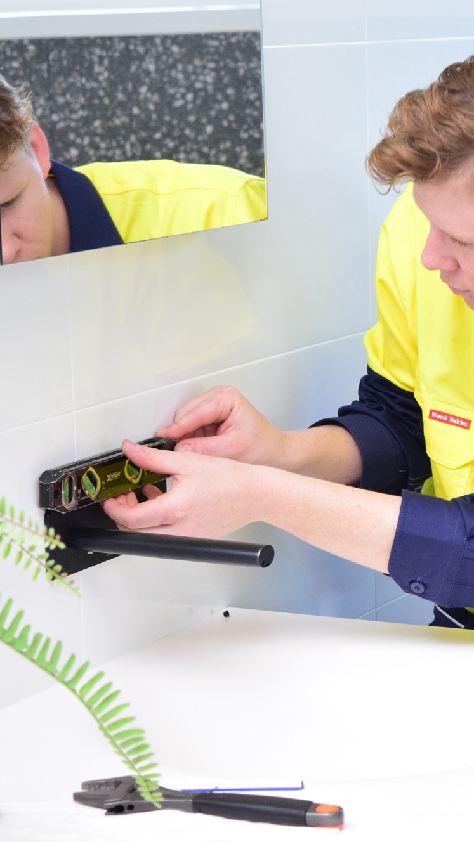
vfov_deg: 17.4
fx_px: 2748
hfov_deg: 9.8
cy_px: 421
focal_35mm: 123
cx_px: 509
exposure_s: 1/160
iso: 1600
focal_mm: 52
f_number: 5.6
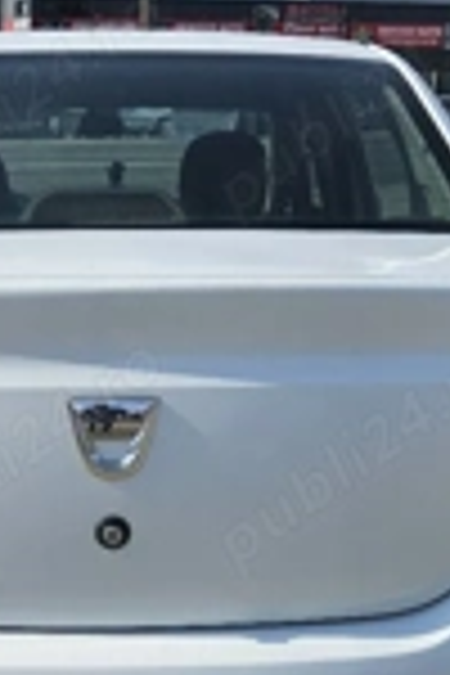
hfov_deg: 21.0
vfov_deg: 30.9
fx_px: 1200
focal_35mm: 64
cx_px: 104
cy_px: 508
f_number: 1.8
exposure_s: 1/3333
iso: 25
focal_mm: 5.4
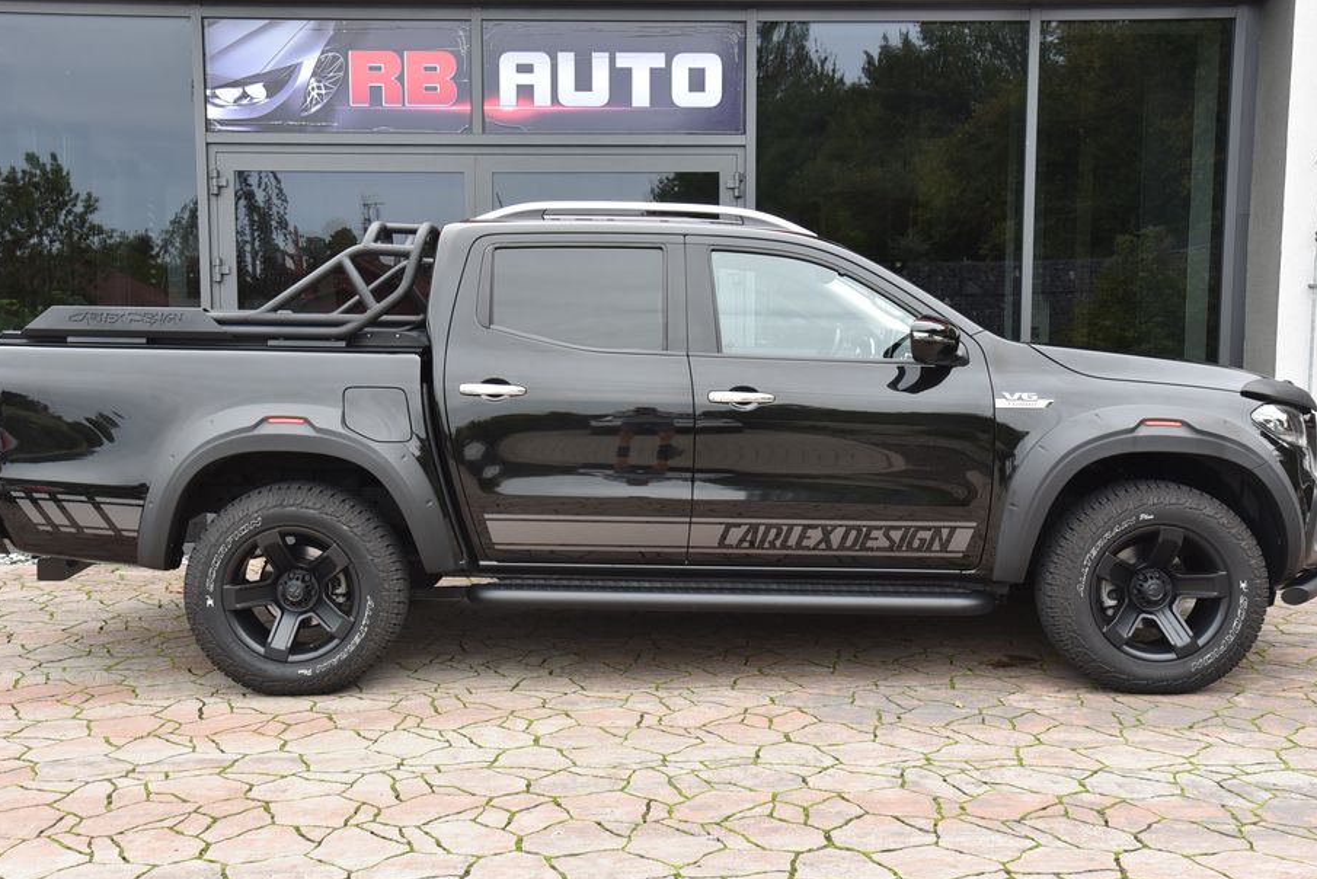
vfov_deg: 31.2
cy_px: 448
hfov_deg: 45.4
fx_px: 1573
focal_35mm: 43
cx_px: 646
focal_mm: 38
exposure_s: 1/160
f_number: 6.3
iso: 500
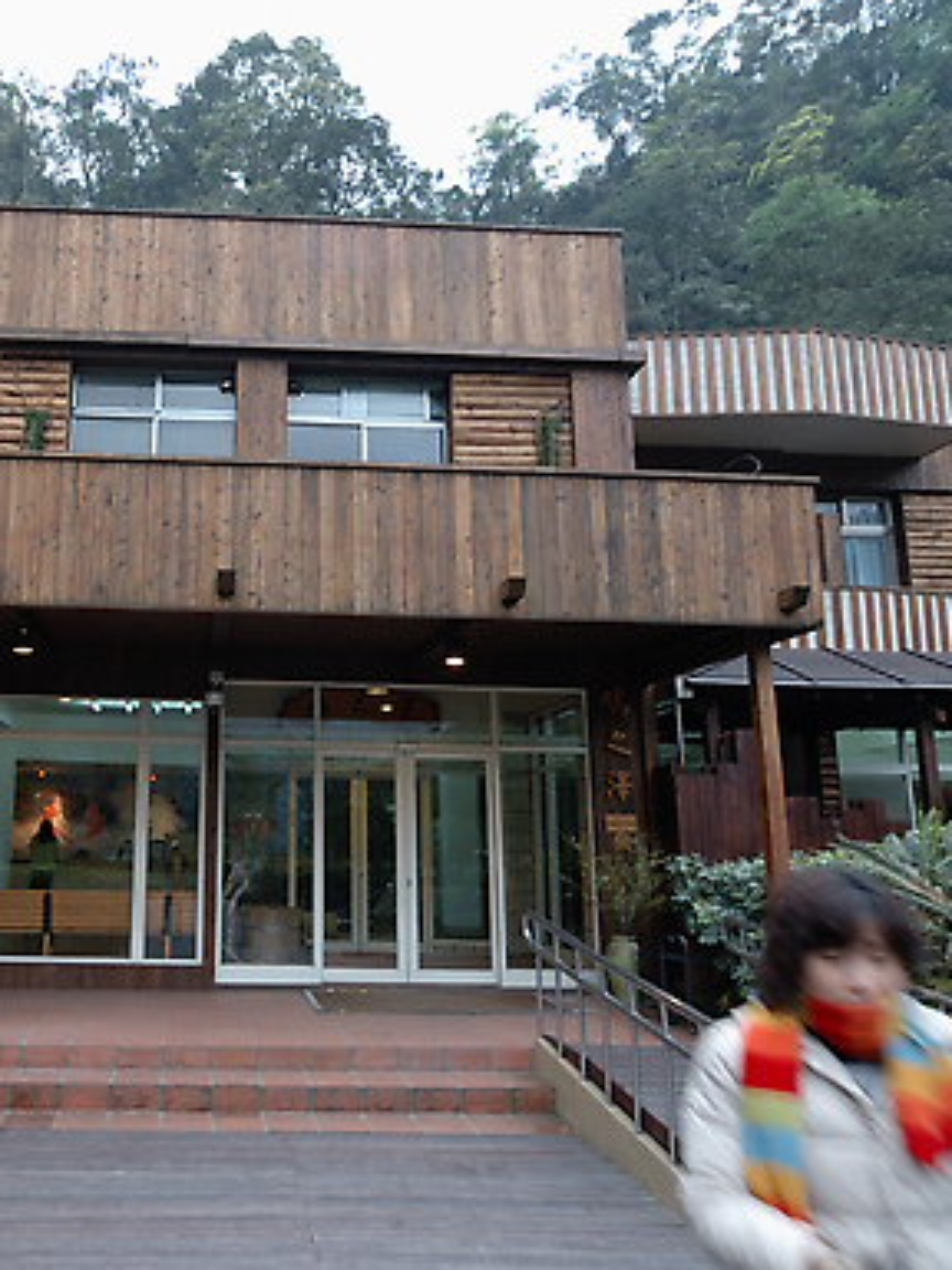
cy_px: 637
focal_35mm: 27
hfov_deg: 49.5
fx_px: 990
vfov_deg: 65.3
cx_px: 251
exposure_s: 1/6
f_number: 5.6
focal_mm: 12
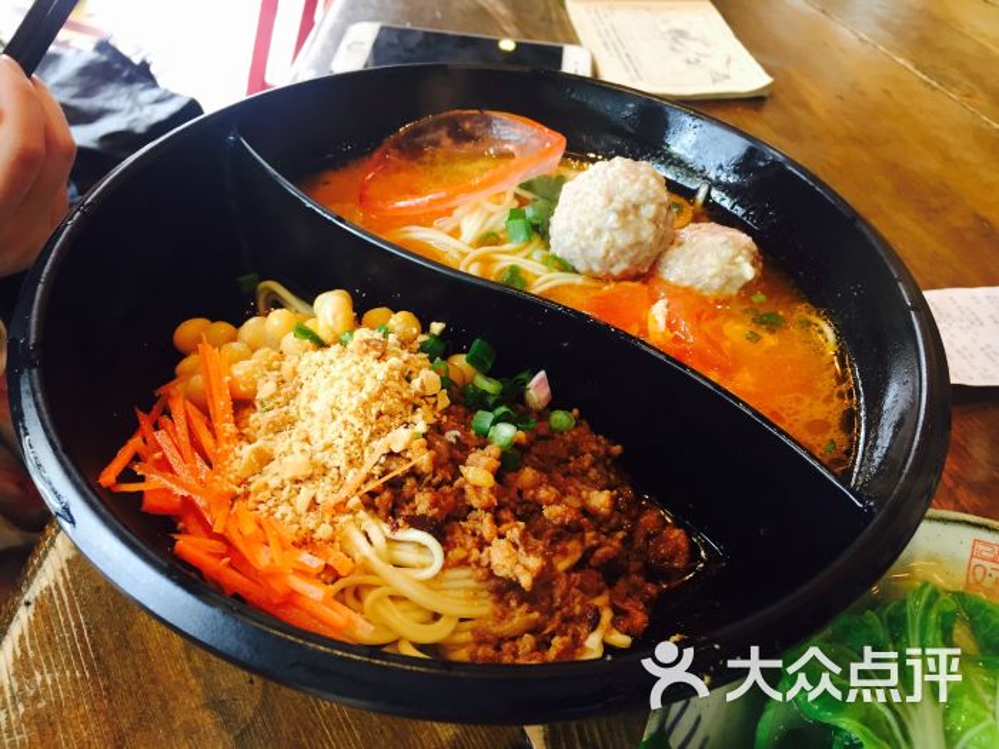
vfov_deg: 48.2
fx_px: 837
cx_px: 500
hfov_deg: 61.7
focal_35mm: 29
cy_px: 374
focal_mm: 4.15
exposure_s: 1/33
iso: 100
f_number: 2.2
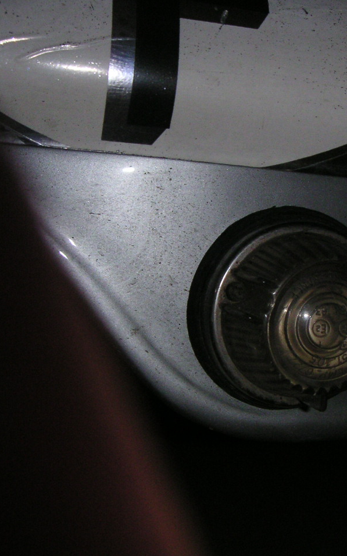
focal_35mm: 54
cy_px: 277
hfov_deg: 23.9
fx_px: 817
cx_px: 230
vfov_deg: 37.5
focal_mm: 6
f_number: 6.7
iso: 160
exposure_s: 1/45
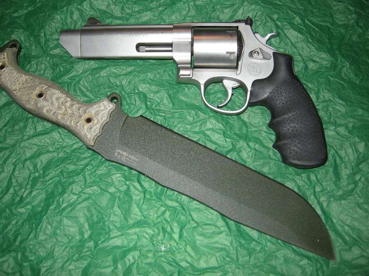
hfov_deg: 51.4
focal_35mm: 36
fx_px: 384
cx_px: 183
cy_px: 138
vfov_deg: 39.6
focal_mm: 7.5
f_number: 2.7
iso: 64
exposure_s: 1/60
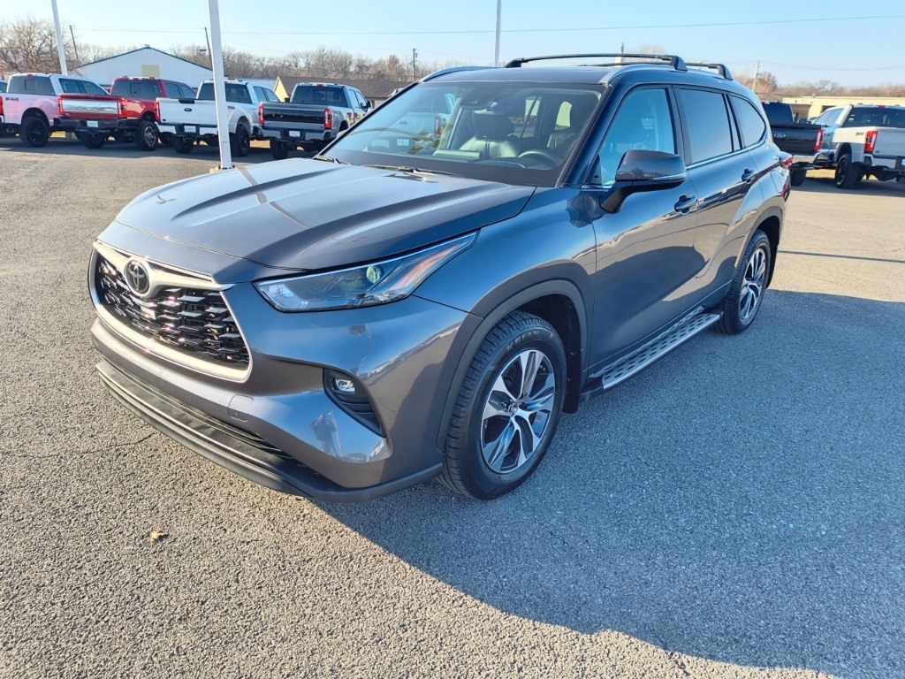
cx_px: 452
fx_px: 654
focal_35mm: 25
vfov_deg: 54.9
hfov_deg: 69.4
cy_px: 340
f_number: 1.7
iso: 100
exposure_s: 1/250
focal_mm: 4.68
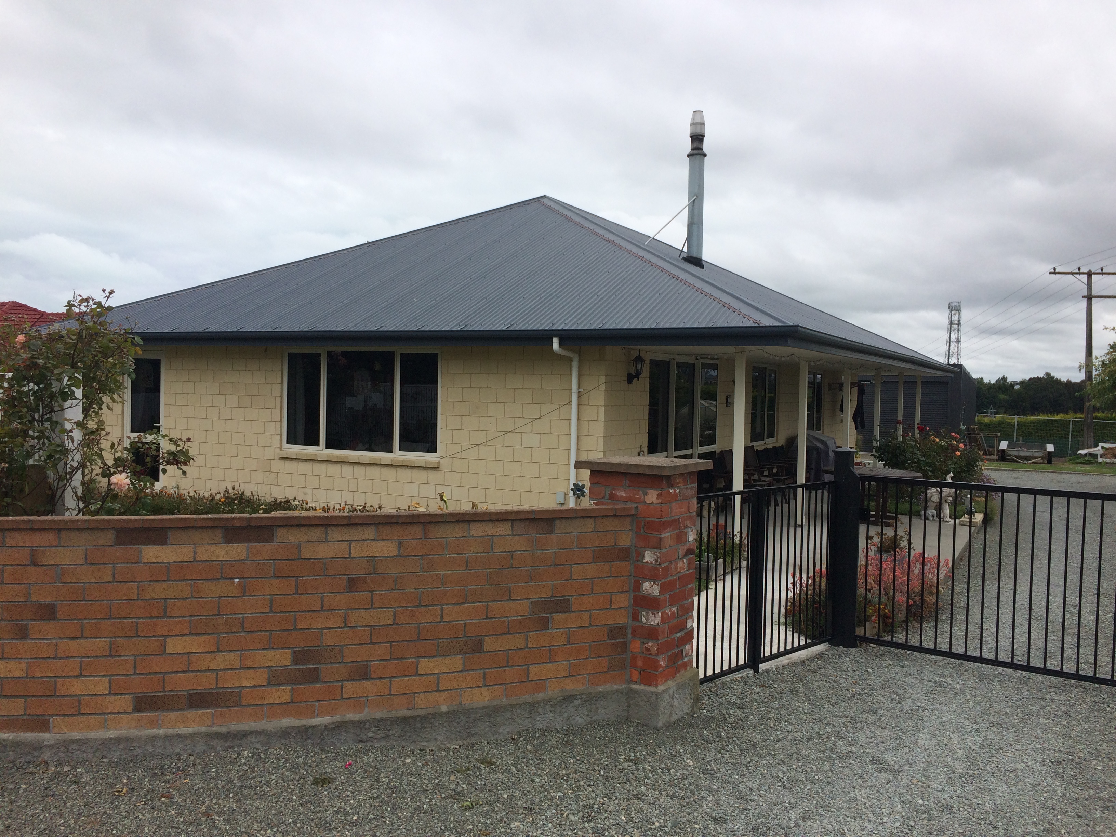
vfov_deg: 48.2
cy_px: 418
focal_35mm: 29
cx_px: 558
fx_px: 935
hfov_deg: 61.7
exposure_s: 1/2415
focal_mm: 4.15
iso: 32
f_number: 2.2
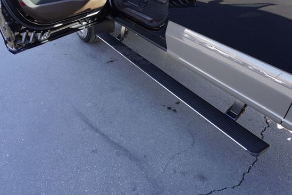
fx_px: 227
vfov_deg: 46.5
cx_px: 139
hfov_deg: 65.4
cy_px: 99
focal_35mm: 28
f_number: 4
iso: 250
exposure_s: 1/160
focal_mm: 16
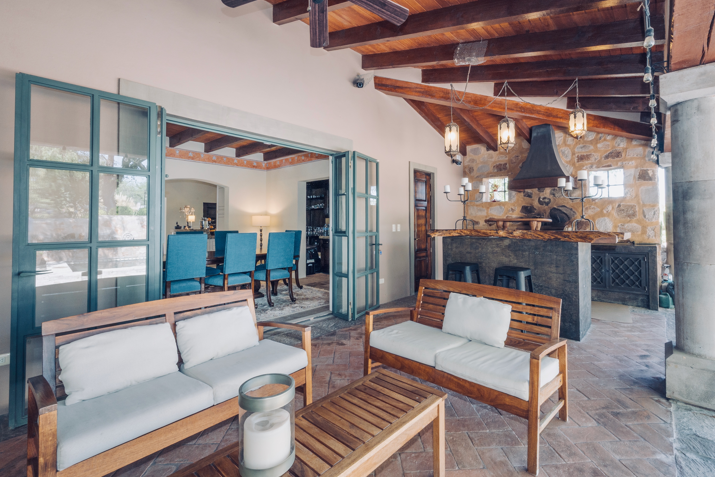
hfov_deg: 100.4
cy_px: 254
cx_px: 346
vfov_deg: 77.2
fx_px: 298
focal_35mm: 15
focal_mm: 14
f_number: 22
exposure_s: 1/5
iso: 400
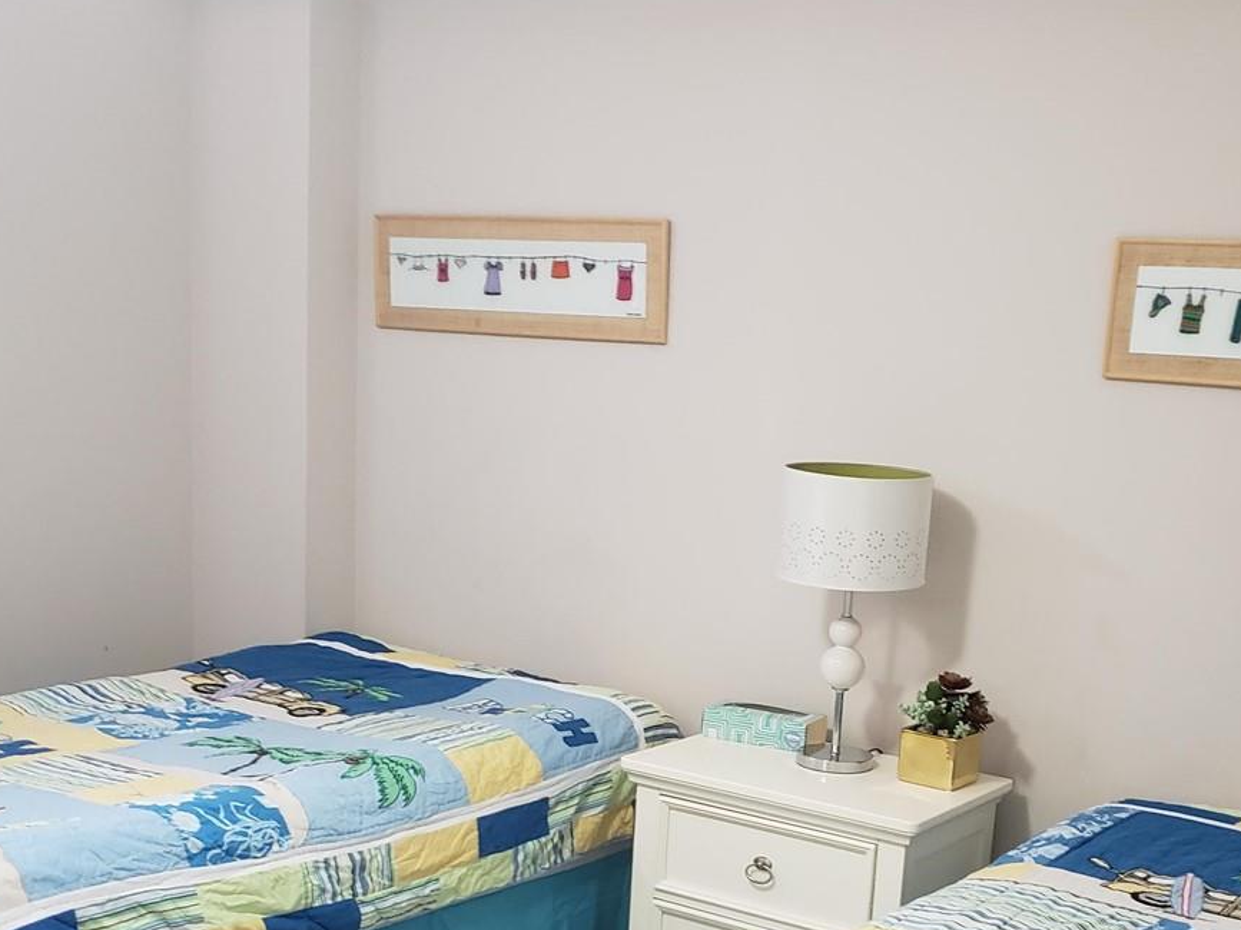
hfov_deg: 39.6
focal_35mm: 48
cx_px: 667
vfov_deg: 29.3
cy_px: 794
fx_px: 1721
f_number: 1.5
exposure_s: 1/20
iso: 250
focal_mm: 4.3
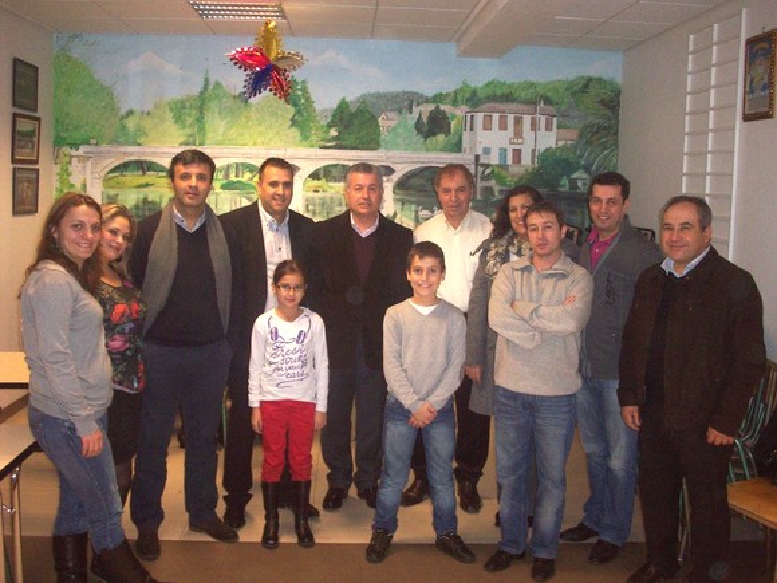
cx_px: 388
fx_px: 831
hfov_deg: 50.1
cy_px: 292
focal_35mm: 37
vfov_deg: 38.7
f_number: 2.8
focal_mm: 6.2
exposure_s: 1/64
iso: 200
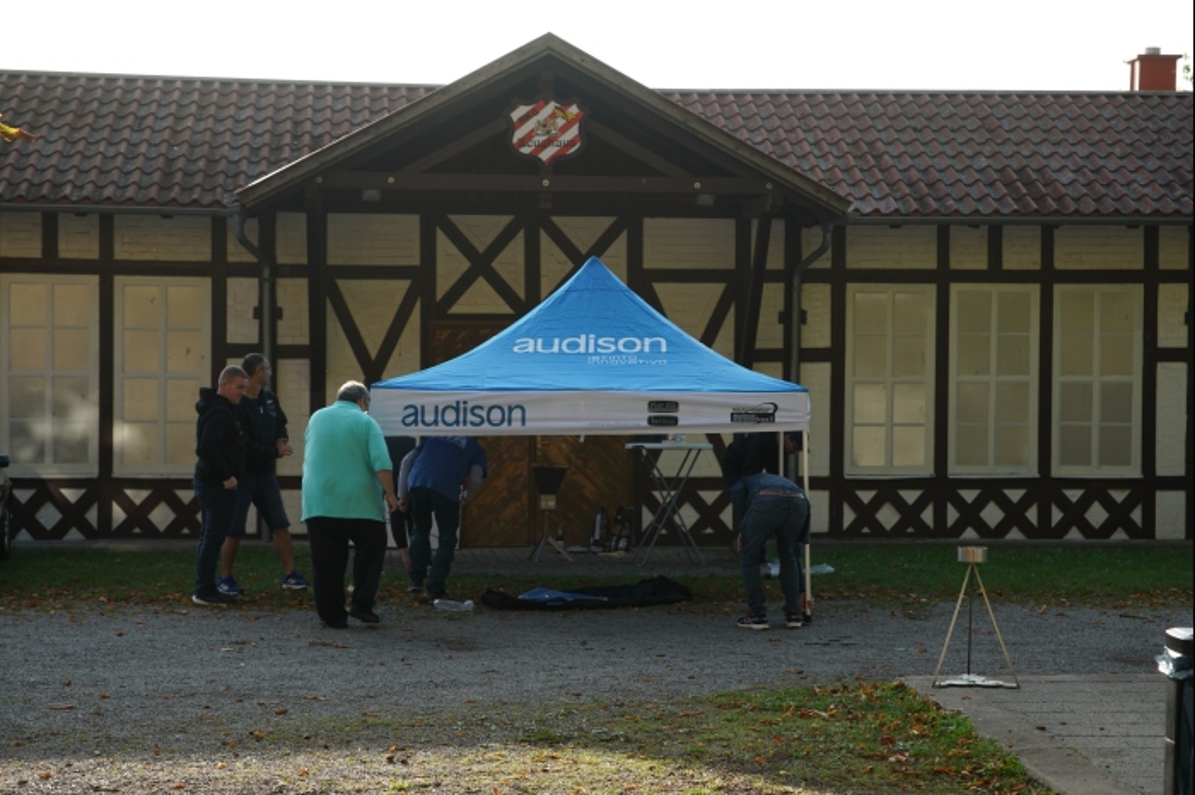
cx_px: 598
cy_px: 398
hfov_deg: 28.9
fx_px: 2322
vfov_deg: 19.4
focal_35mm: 70
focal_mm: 70
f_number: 4.5
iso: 100
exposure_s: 1/200
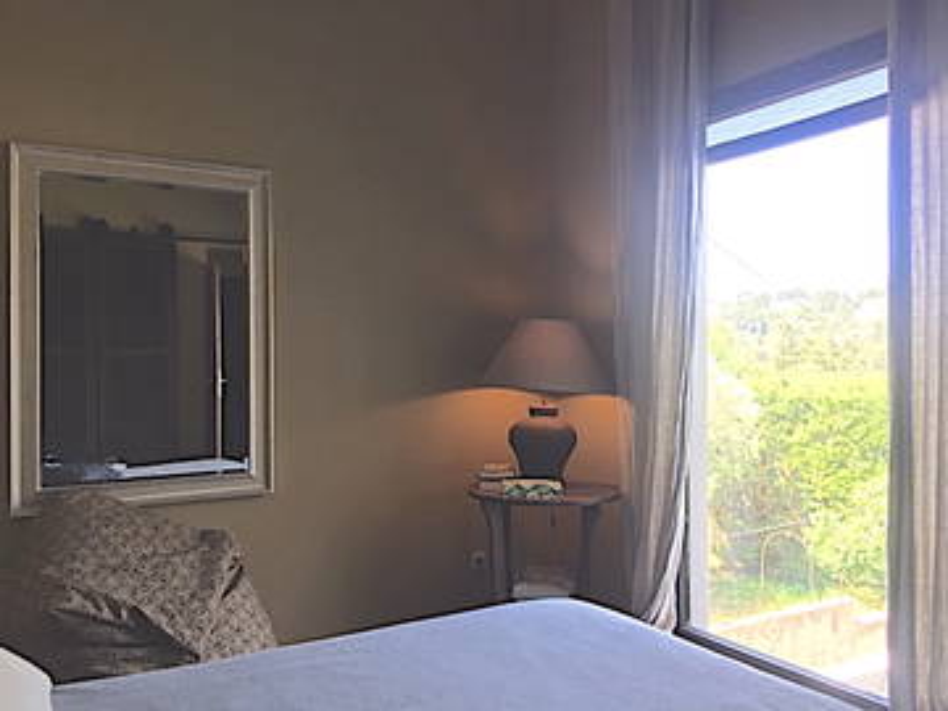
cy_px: 356
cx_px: 474
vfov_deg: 48.2
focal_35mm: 29
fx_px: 794
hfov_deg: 61.7
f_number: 2.2
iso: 40
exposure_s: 1/50
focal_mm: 4.15
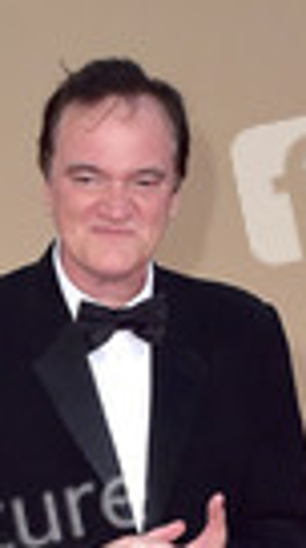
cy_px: 774
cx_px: 74
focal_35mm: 139
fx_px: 2015
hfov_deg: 8.7
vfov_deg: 14.6
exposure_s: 1/250
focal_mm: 45
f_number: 7.1
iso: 800
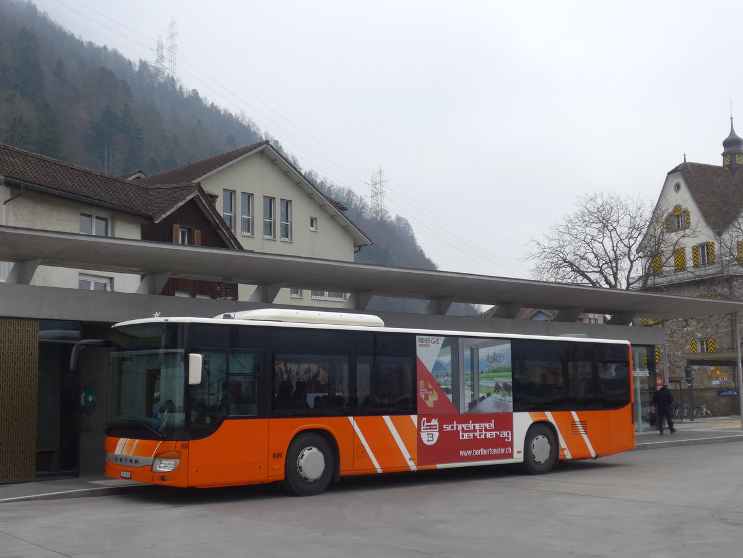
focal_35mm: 46
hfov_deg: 41.2
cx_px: 372
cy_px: 279
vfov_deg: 31.5
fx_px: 987
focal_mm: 9.5
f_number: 3
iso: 80
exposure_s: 1/250
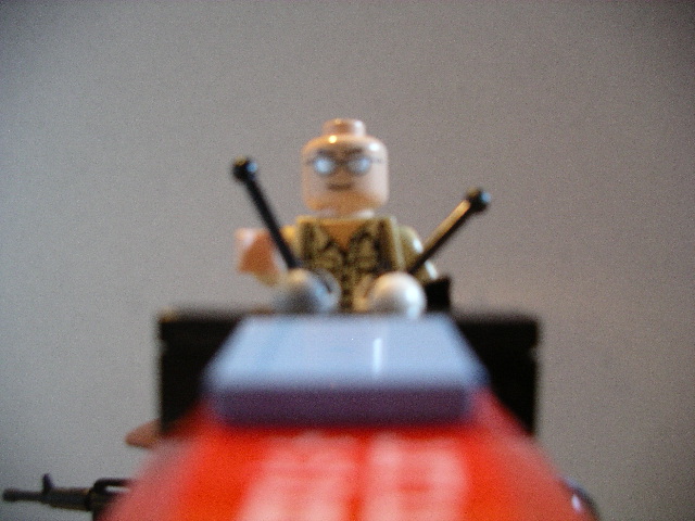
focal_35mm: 37
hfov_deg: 50.1
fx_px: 743
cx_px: 348
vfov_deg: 38.7
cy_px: 260
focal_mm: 7.8
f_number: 2.8
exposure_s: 1/17
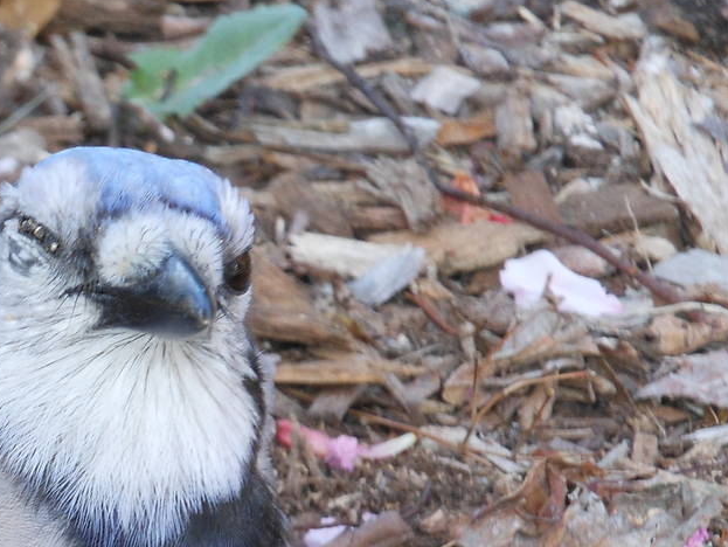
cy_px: 547
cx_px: -92
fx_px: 6481
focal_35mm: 308
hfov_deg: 6.4
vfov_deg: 4.8
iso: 100
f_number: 5.4
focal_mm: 21.5
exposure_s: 1/30
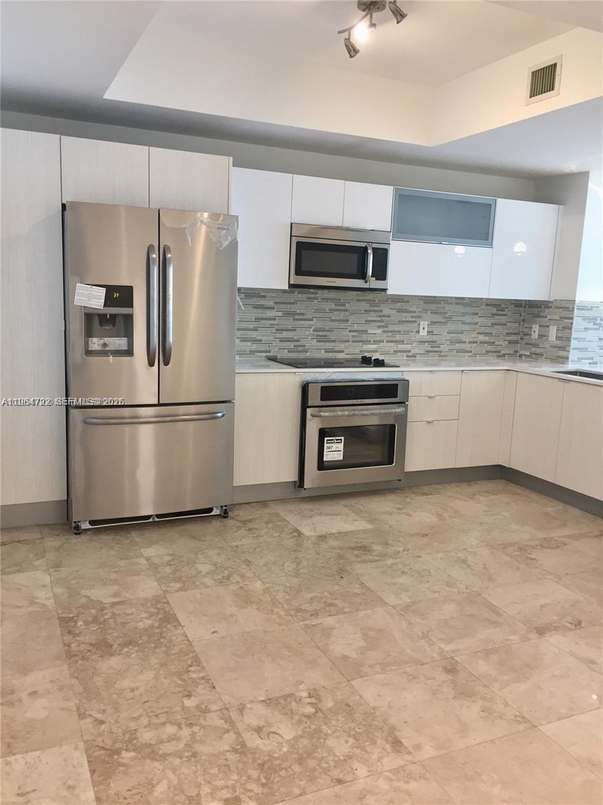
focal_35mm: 29
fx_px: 674
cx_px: 302
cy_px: 402
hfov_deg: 48.2
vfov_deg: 61.7
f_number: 2.2
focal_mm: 4.15
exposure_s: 1/30
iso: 64
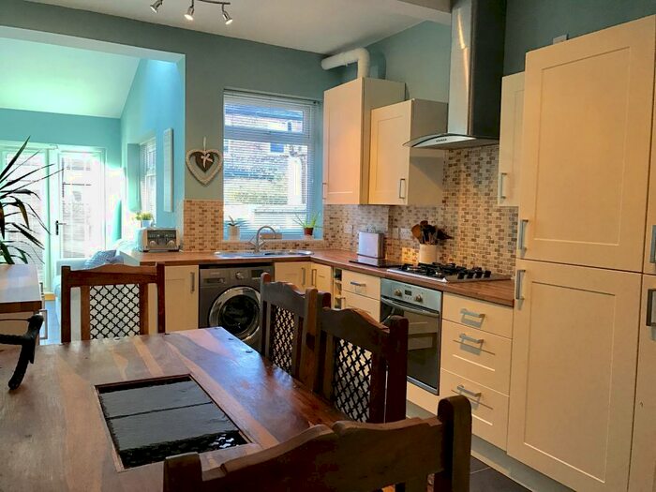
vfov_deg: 49.7
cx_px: 328
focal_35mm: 28
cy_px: 246
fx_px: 531
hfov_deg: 63.4
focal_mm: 3.99
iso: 40
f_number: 1.8
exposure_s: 1/33
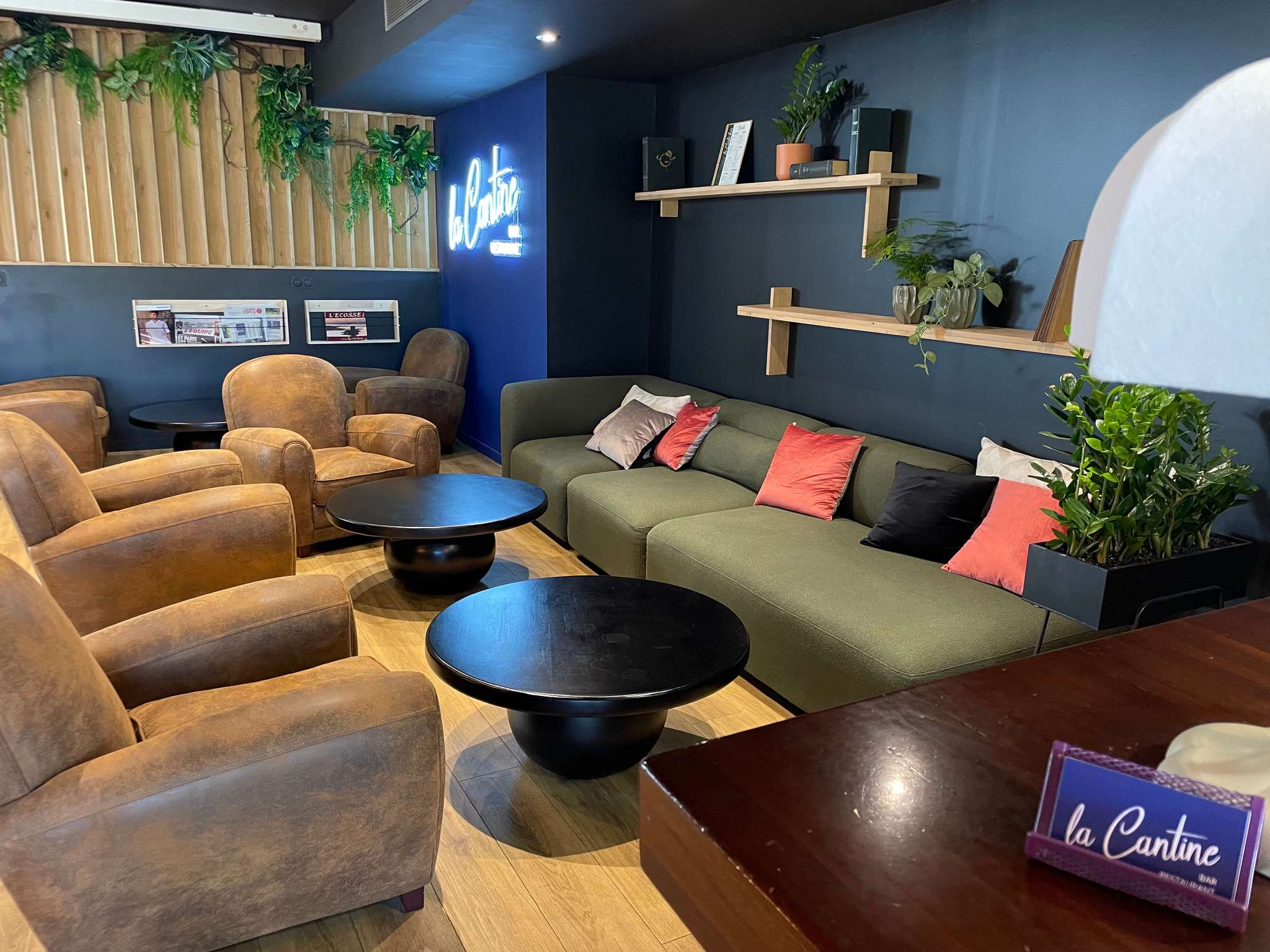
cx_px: 635
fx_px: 954
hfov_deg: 67.3
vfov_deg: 53.1
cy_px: 476
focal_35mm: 26
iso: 500
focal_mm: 4.2
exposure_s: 1/52
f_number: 1.6
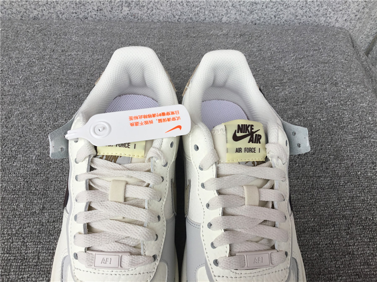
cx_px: 188
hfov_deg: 58.4
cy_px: 141
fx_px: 338
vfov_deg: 45.4
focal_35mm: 31
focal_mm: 3.3
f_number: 2.4
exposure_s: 1/178
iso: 25
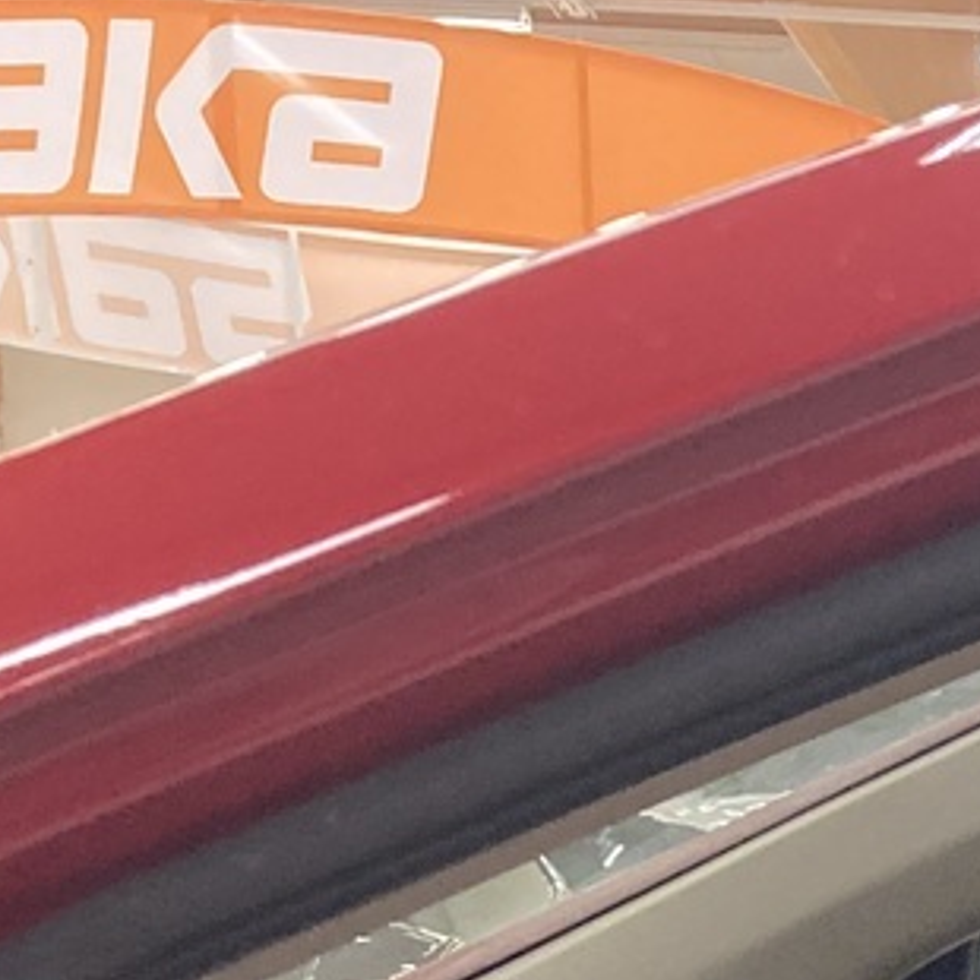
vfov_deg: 13.8
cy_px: 1679
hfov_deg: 13.1
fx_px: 3683
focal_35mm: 115
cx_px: 1982
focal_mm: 3.99
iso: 250
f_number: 1.8
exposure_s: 1/50
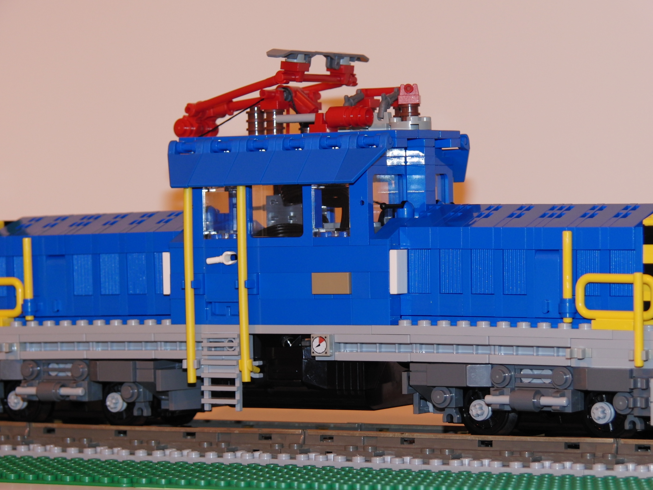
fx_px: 2830
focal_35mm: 150
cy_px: 245
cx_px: 326
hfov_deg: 13.2
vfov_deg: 9.9
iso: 100
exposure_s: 1/60
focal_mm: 30.3
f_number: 3.2
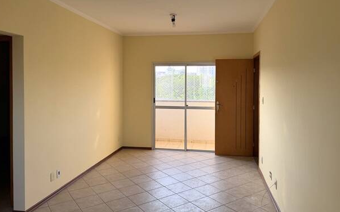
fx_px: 250
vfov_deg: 45.9
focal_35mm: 27
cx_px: 173
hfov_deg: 68.4
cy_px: 89
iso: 80
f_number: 1.78
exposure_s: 1/121
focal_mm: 6.76
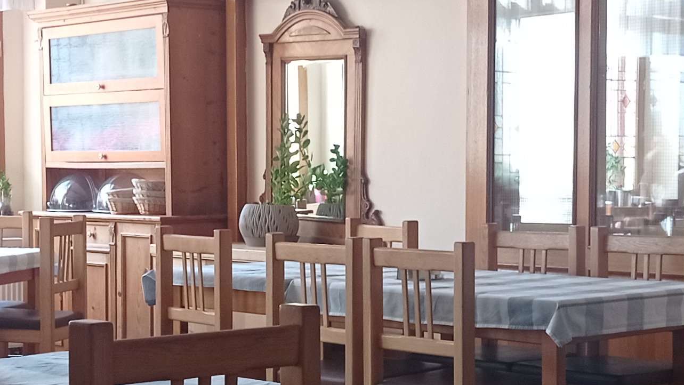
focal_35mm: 95
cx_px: 289
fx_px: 1723
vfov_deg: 12.7
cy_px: 258
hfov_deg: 22.4
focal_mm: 4.74
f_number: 1.79
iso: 138
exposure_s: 1/50
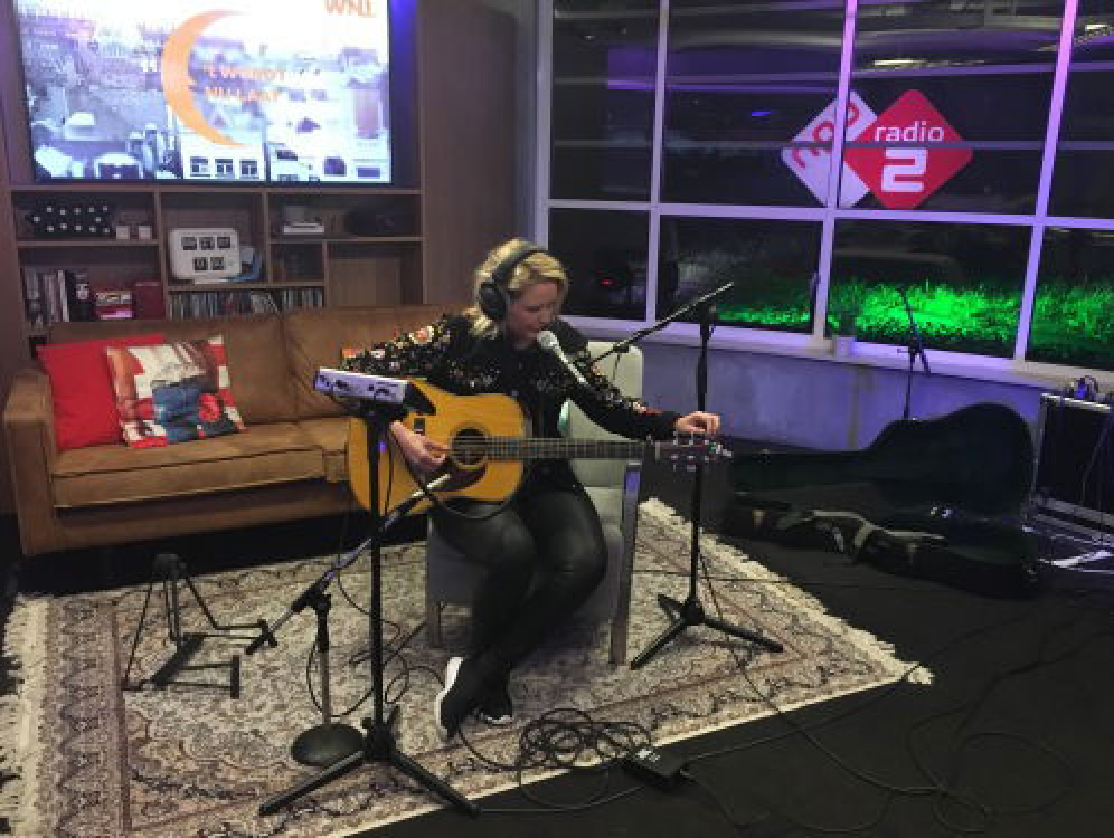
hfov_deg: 61.6
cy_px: 419
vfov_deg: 48.3
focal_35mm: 29
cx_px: 557
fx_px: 935
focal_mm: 4.15
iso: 320
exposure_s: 1/17
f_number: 2.2
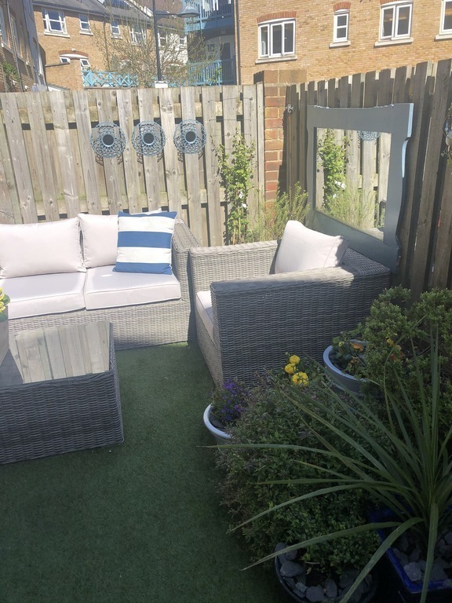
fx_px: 487
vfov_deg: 63.4
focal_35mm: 28
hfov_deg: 49.7
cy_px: 302
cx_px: 226
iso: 20
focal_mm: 4
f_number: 1.8
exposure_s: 1/1215
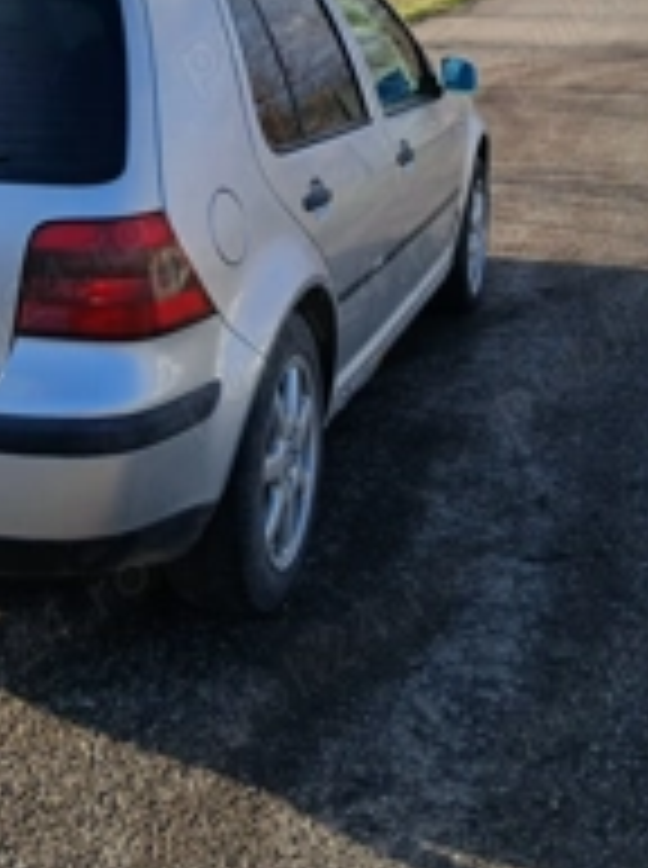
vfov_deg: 33.3
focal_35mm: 54
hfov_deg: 26.6
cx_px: 162
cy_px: 49
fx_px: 1352
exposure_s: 1/476
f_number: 1.8
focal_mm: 3.98
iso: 20
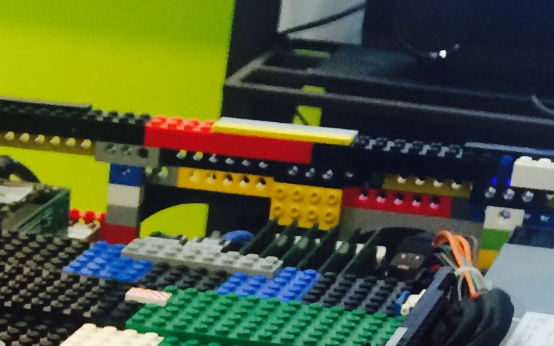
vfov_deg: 9.6
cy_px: 776
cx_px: -190
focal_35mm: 123
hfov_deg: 16.0
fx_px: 1857
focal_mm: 4.15
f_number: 2.2
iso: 125
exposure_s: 1/30
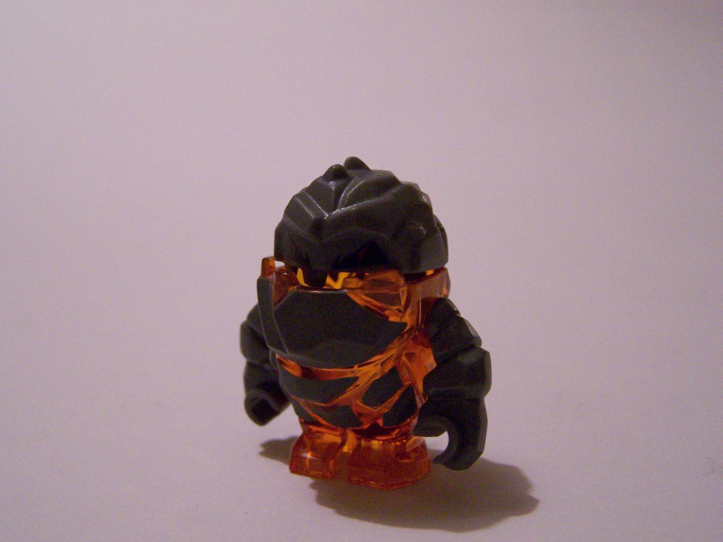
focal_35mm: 51
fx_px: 1065
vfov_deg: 28.6
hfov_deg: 37.5
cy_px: 271
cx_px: 362
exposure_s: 1/30
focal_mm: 8.5
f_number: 3
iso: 400
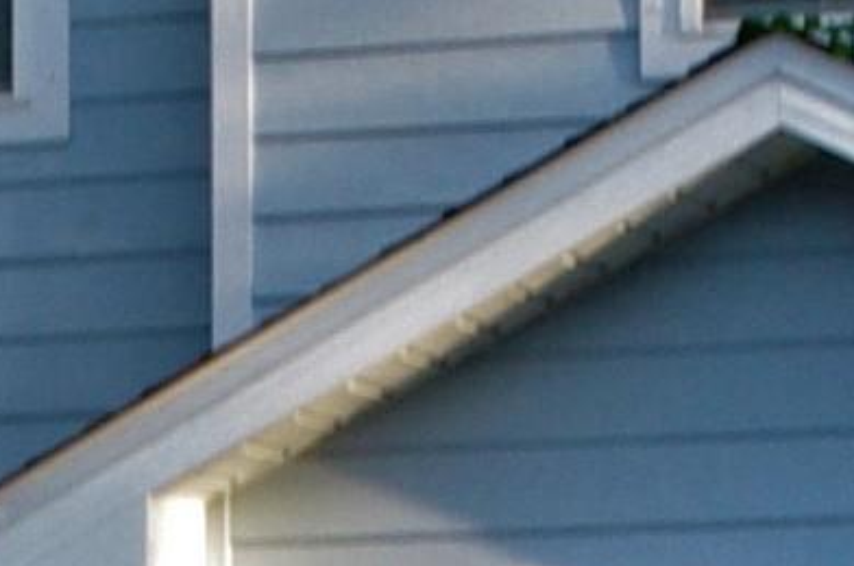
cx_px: 436
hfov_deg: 9.9
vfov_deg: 6.6
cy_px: 46
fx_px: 4926
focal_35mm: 208
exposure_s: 1/50
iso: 400
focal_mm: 20
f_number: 10
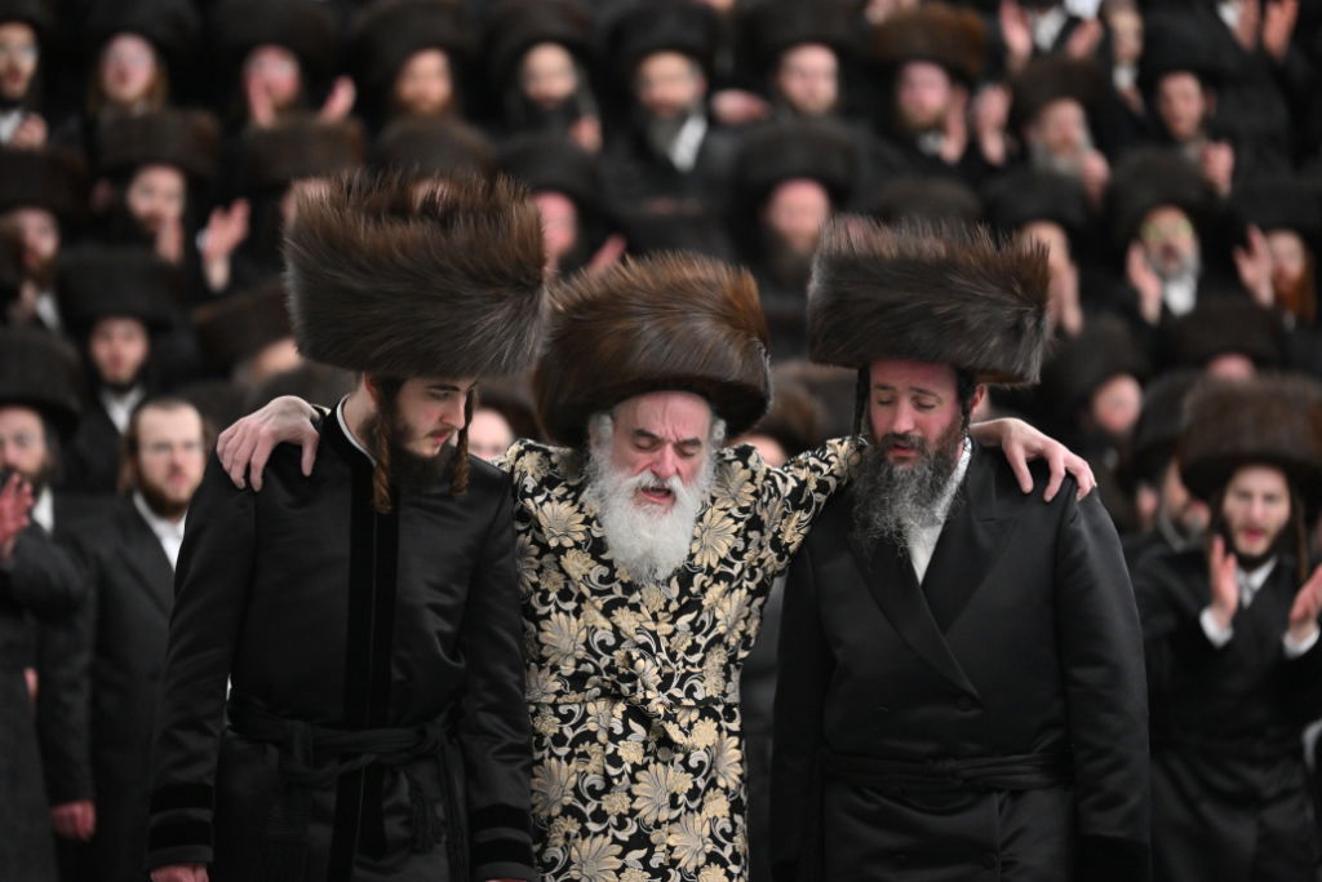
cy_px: 441
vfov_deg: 6.9
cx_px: 661
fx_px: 7345
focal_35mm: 200
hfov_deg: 10.3
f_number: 2.8
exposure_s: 1/320
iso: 1600
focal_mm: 200
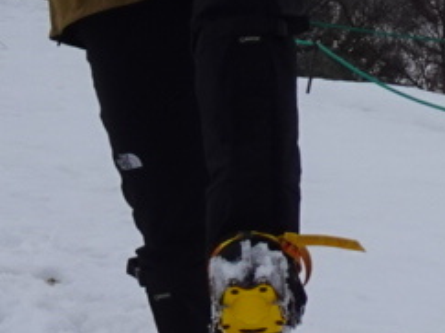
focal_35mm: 308
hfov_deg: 6.3
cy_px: -282
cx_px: 747
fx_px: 3957
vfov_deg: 4.8
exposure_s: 1/1000
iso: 80
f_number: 4.5
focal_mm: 8.35
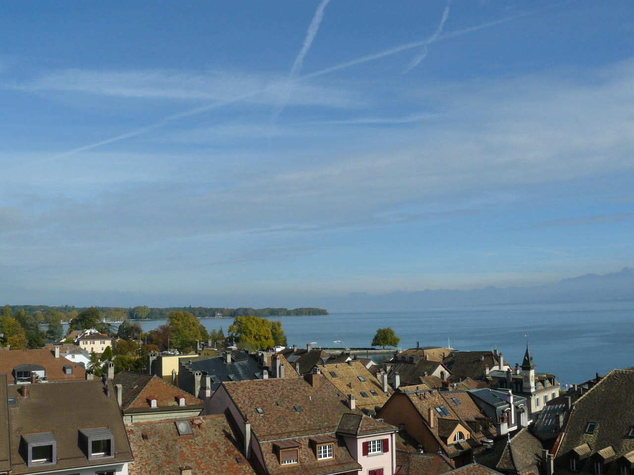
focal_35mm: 36
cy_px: 238
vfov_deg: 39.7
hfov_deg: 51.4
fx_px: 659
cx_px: 317
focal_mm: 6
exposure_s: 1/400
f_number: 7.1
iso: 100
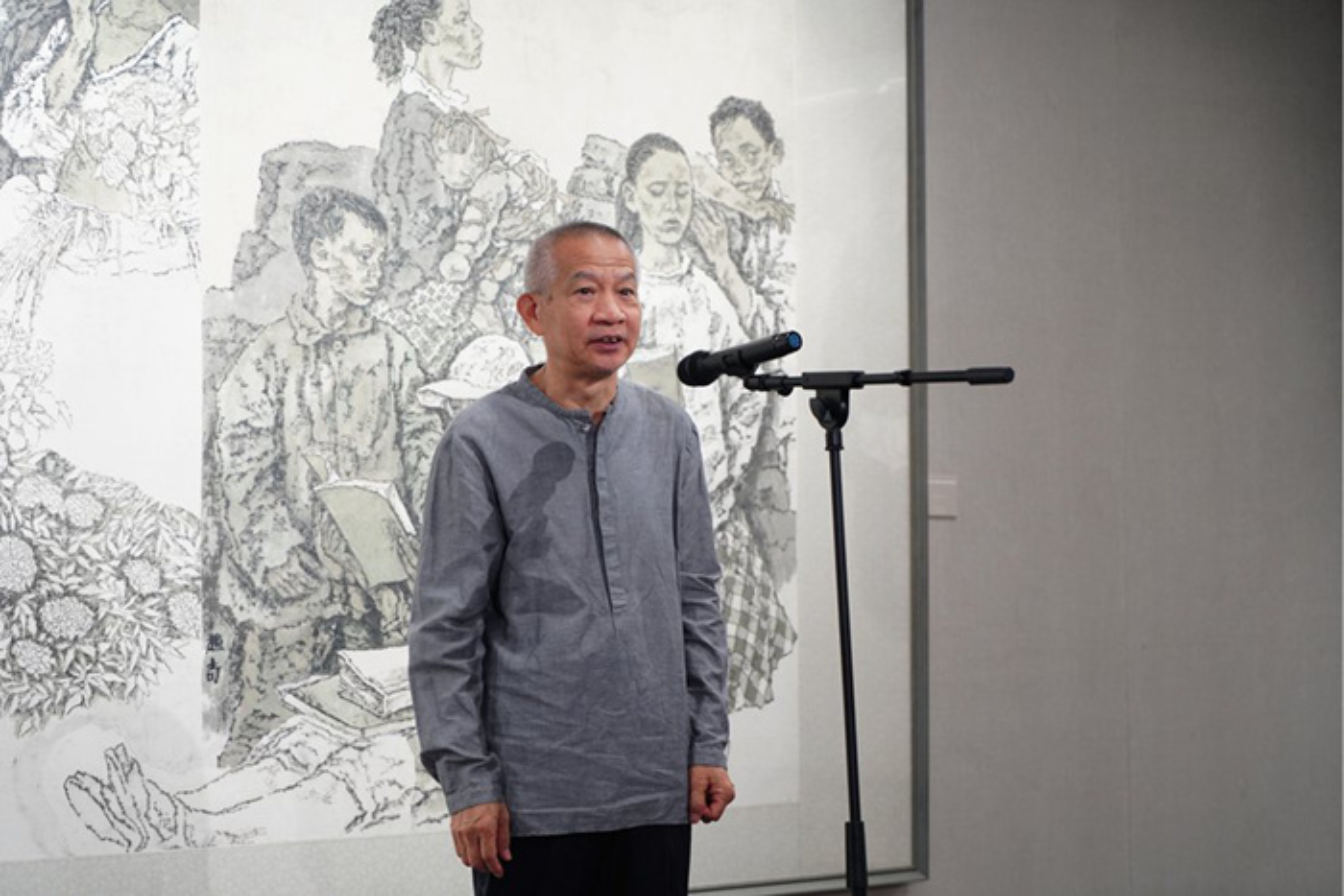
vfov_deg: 19.5
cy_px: 448
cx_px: 672
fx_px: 2614
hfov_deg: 28.8
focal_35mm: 70
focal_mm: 70
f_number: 4
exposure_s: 1/125
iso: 1600
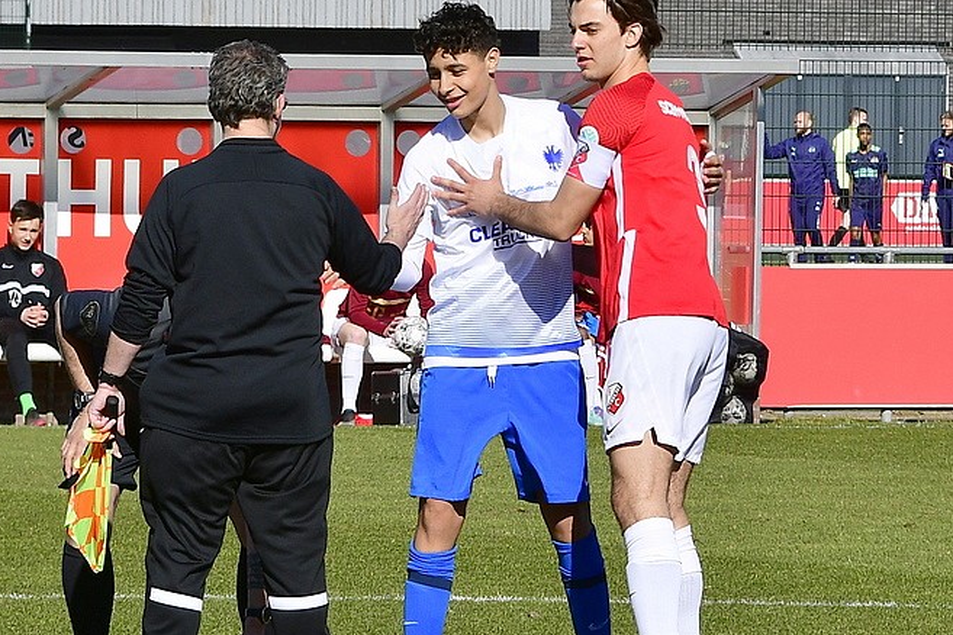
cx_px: 265
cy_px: 316
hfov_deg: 6.7
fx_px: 8126
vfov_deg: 4.5
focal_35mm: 307
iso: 200
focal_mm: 105
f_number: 9
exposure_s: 1/800
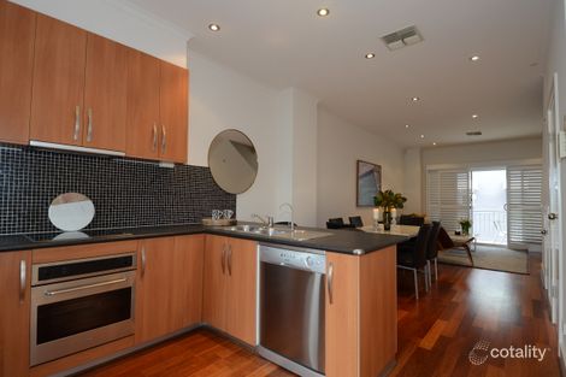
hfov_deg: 90.0
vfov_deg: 67.3
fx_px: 283
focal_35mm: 18
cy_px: 188
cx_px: 283
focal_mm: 12
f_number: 5.6
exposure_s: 1/50
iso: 800
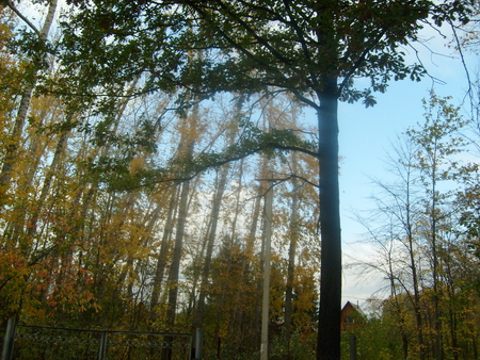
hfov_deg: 52.6
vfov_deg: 40.7
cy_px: 180
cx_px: 240
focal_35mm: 35
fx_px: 486
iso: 100
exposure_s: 1/180
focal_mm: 5.8
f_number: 7.1
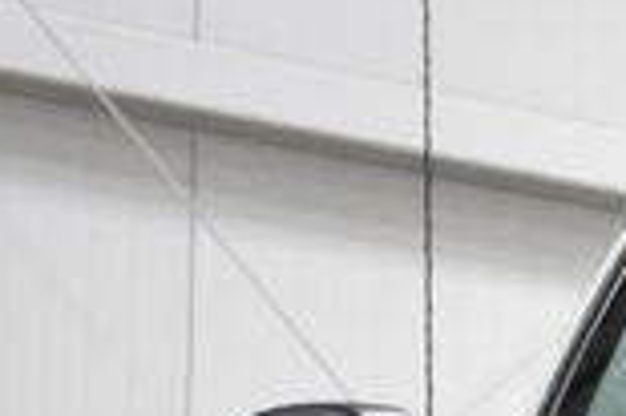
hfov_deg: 4.8
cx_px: 1640
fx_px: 7243
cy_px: 1238
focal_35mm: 417
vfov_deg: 3.2
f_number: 5.3
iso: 1400
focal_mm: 42
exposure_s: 1/60
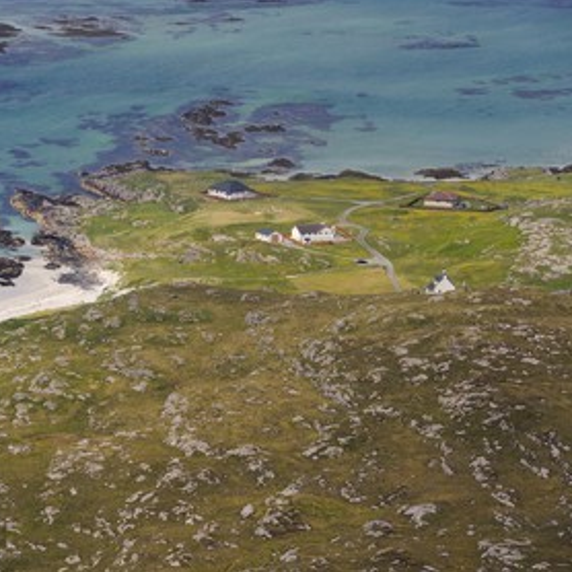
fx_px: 4805
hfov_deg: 6.8
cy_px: 286
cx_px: 183
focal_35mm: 257
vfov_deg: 6.8
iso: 200
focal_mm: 200
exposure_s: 1/800
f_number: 8
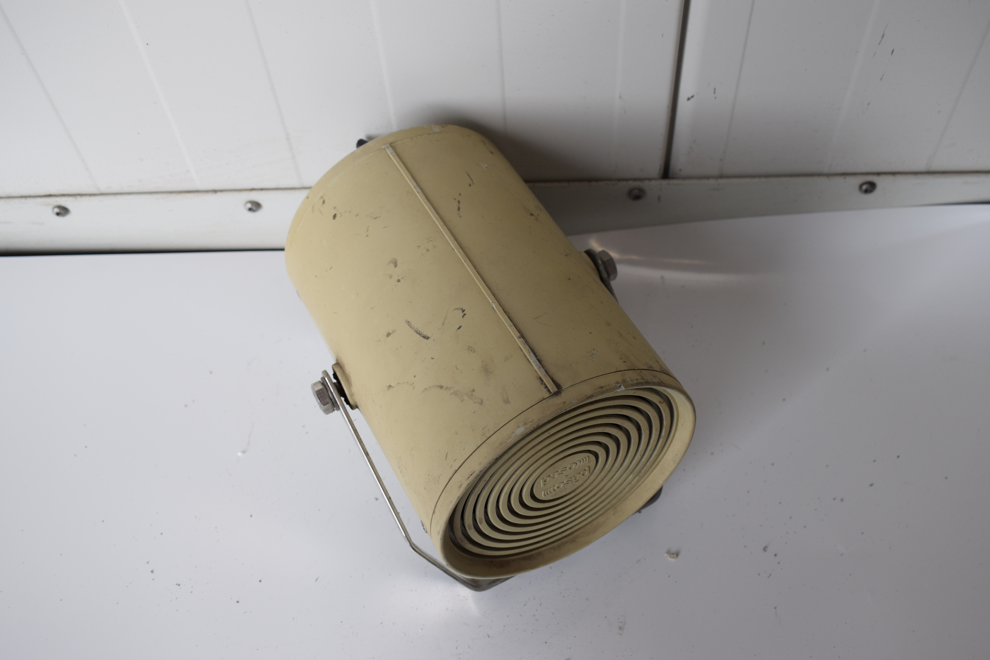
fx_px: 1114
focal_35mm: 40
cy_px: 330
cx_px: 495
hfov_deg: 47.9
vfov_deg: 33.0
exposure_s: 1/200
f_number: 7.1
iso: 400
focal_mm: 27
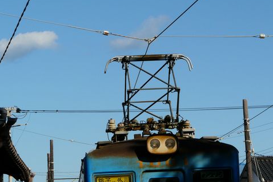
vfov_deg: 7.3
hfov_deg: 10.9
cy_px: 94
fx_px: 1426
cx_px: 136
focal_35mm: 188
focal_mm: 23.1
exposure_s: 1/500
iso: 100
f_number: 8
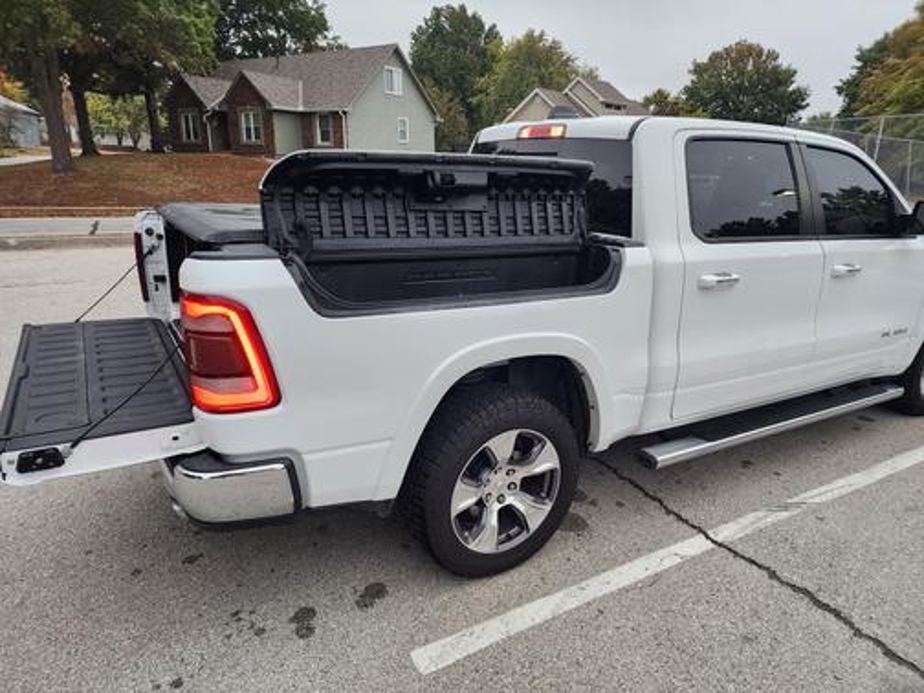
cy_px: 346
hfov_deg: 73.9
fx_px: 614
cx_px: 462
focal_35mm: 23
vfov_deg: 58.9
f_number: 1.8
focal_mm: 6.4
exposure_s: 1/180
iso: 200
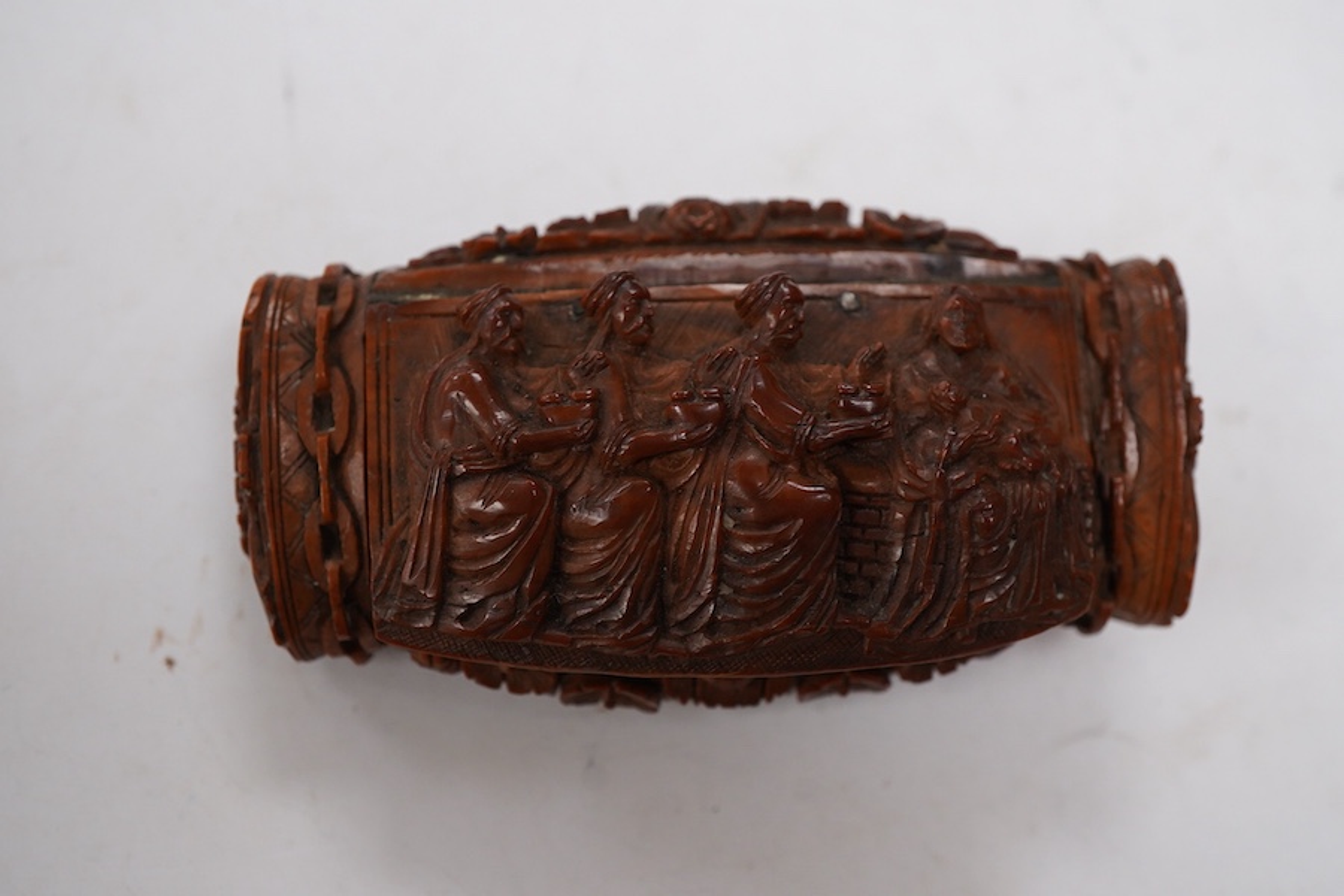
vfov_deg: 29.9
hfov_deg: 43.6
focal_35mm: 45
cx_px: 672
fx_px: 1680
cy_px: 448
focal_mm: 30
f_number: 10
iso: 1250
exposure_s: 1/125
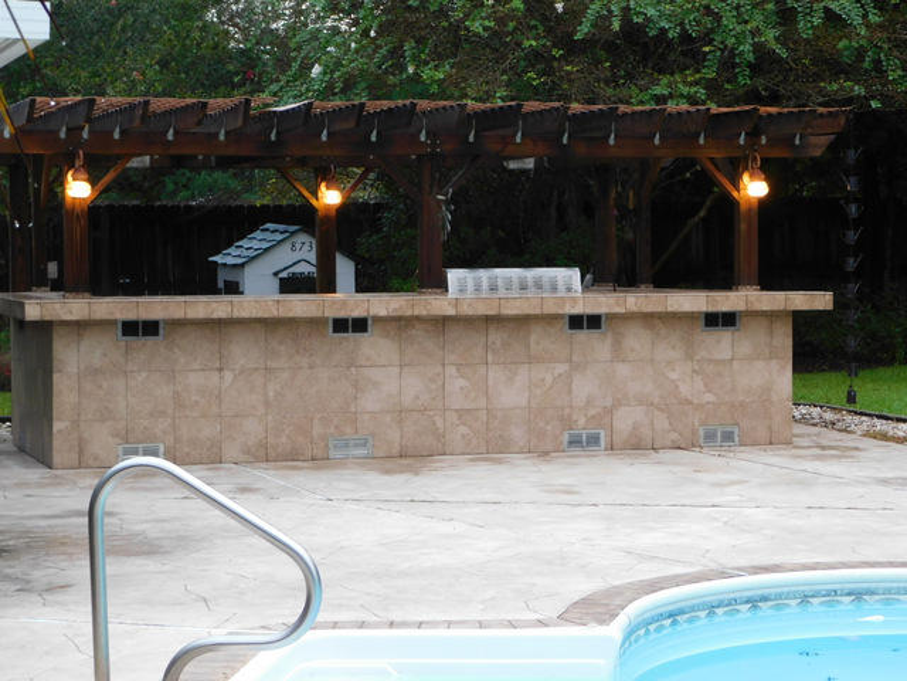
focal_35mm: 80
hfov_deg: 24.4
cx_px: 454
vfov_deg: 18.4
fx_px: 2096
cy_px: 340
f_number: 4.4
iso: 250
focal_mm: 14.2
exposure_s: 1/30
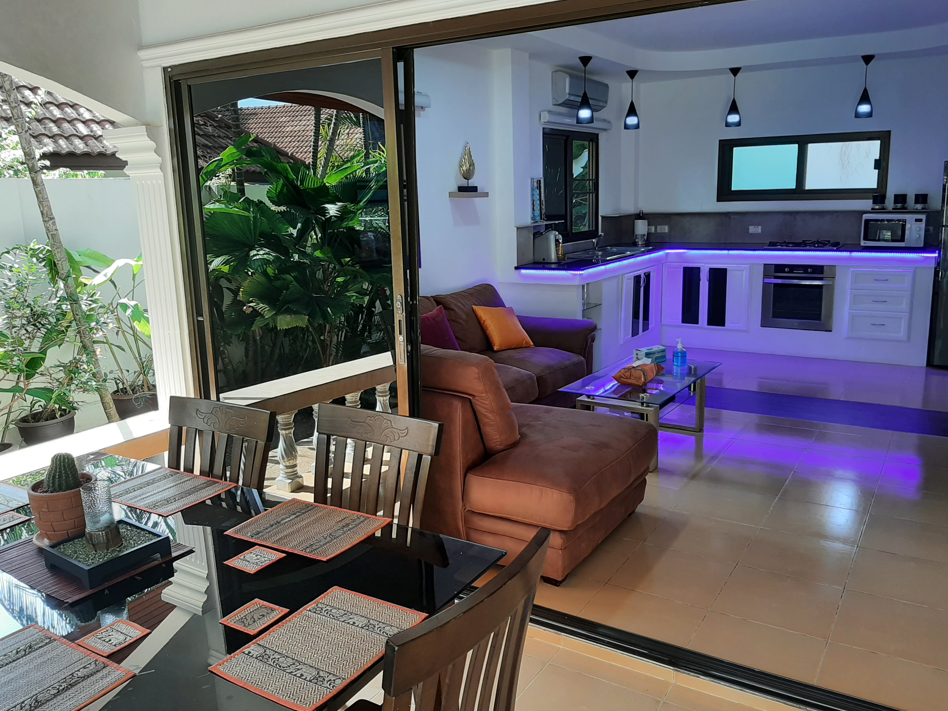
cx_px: 476
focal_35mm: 27
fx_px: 739
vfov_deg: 51.4
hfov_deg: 65.3
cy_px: 350
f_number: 1.7
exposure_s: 1/100
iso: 40
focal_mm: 3.93
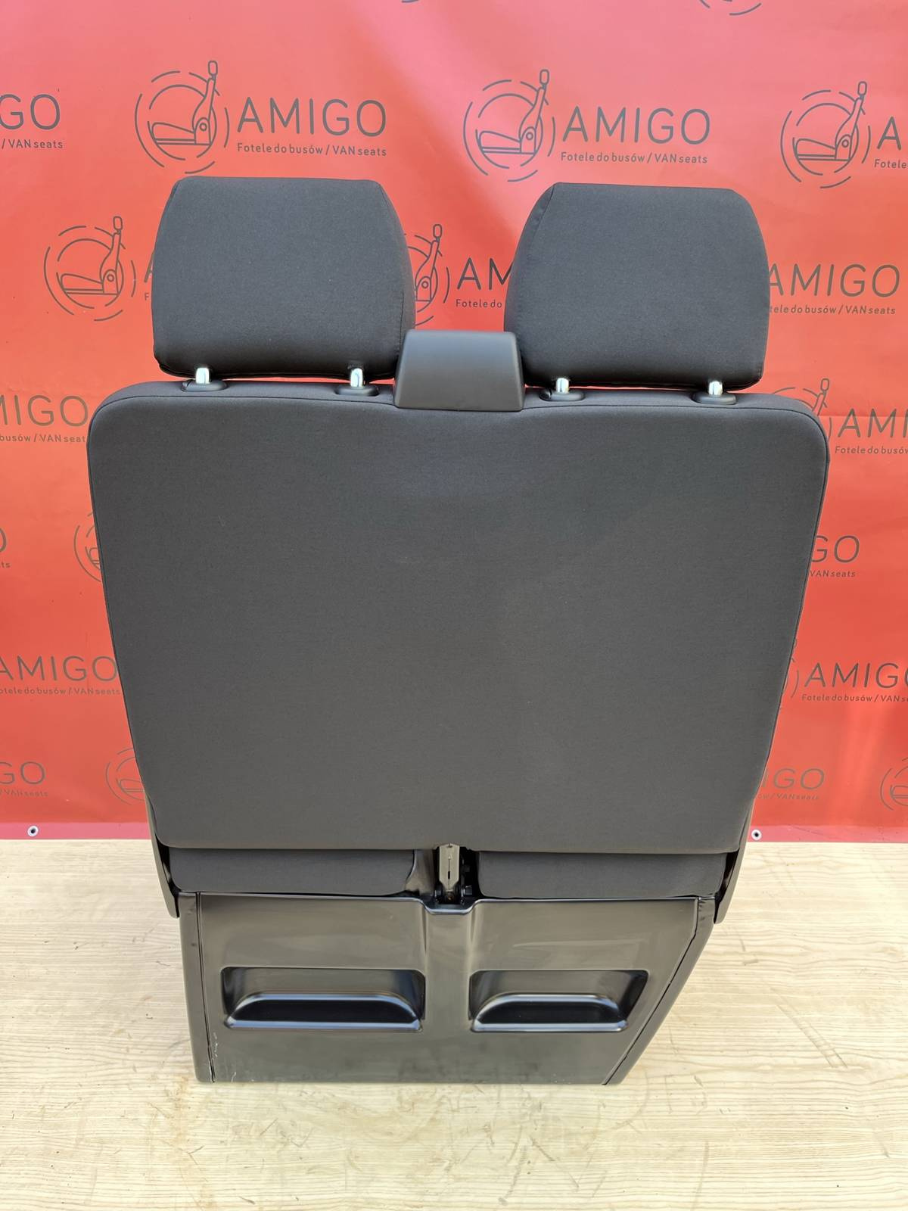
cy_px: 606
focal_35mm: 26
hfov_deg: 53.1
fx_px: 909
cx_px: 454
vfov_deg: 67.3
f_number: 1.6
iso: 100
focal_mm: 5.1
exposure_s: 1/122
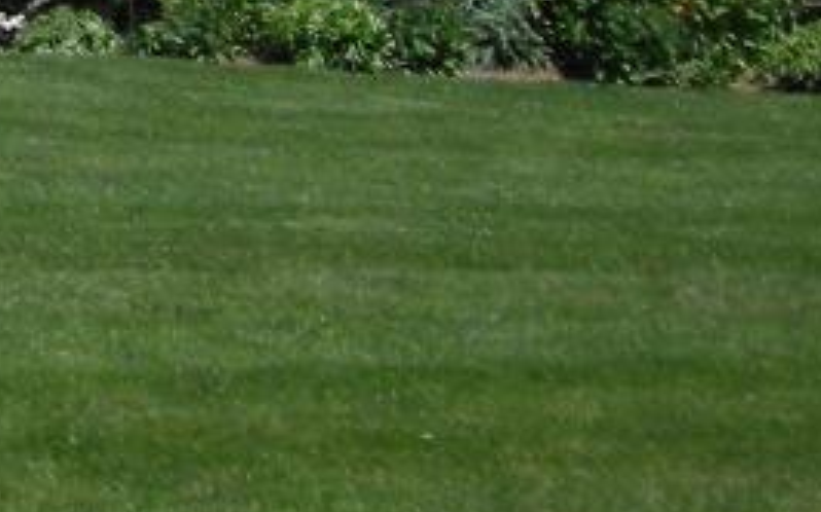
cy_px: -891
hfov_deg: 9.3
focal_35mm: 201
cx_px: -1136
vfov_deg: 6.1
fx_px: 4495
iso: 50
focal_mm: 5.7
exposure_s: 1/185
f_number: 5.7
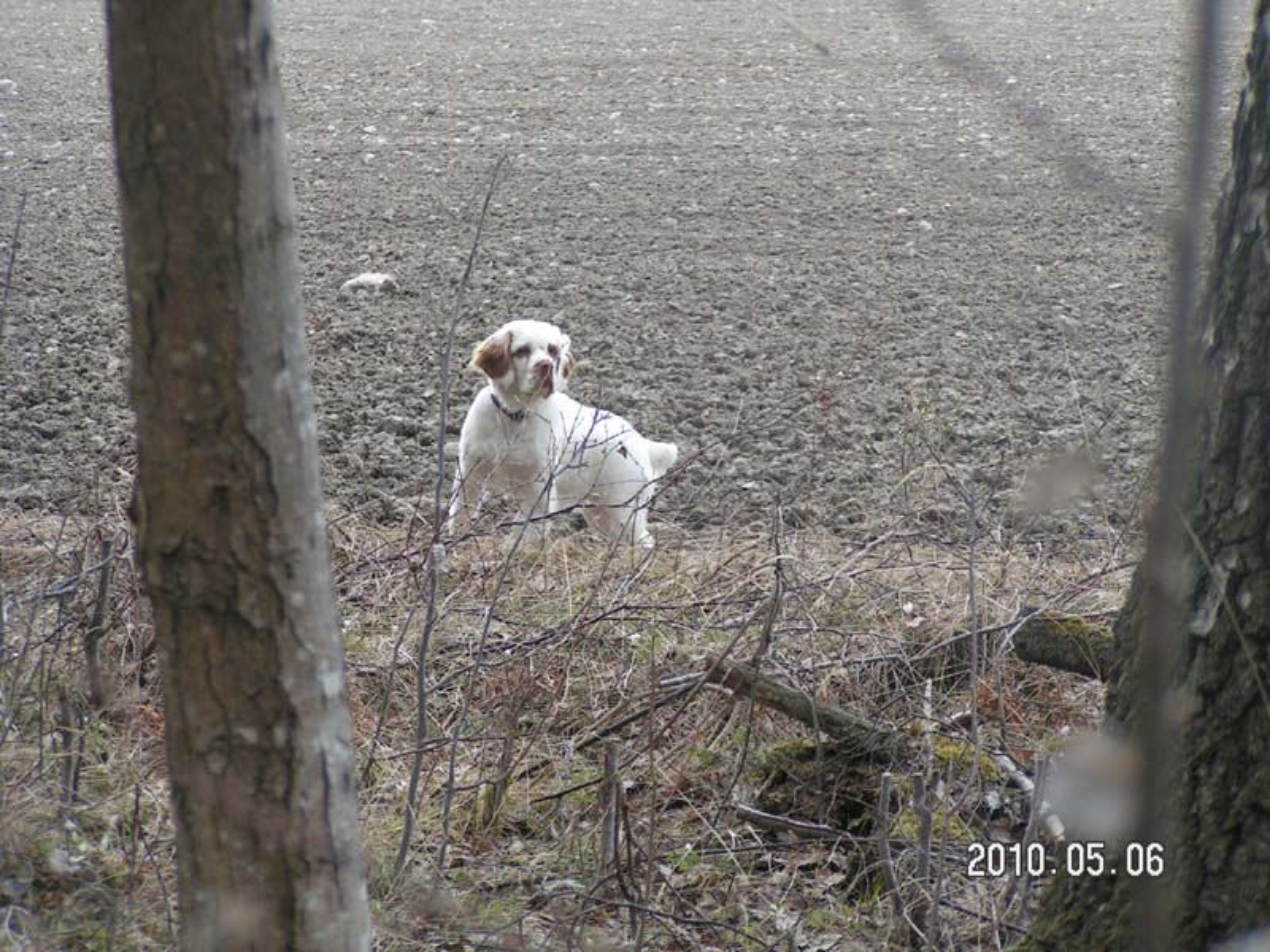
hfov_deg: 9.6
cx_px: 635
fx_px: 7558
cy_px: 476
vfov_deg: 7.2
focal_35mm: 206
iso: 100
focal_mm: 31.5
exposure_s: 1/200
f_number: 3.5
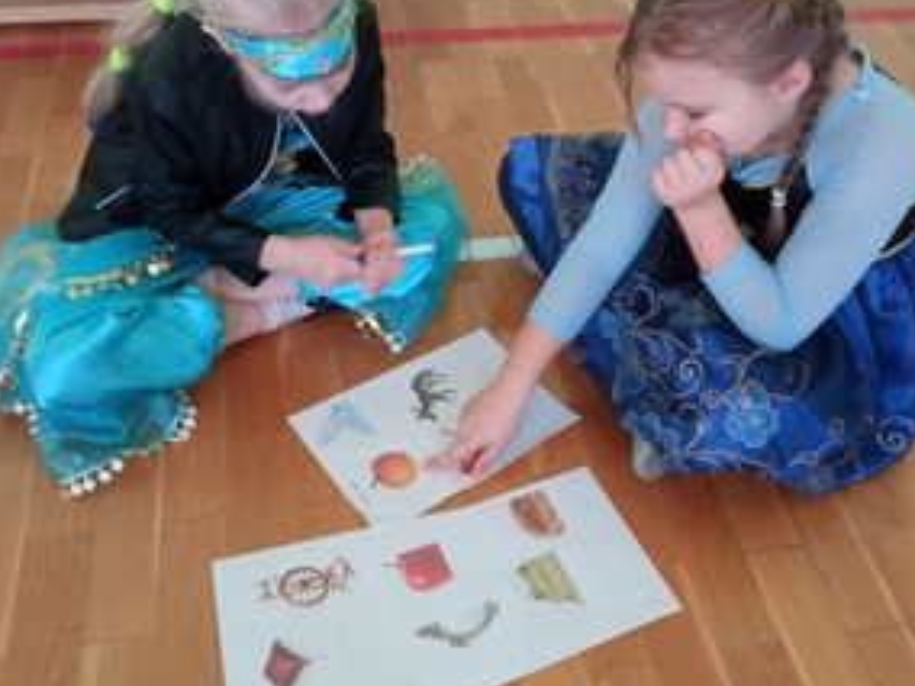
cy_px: 306
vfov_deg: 37.7
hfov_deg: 48.9
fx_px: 1004
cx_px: 509
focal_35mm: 38
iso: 356
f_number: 2.2
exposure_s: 1/33.3
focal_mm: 3.79
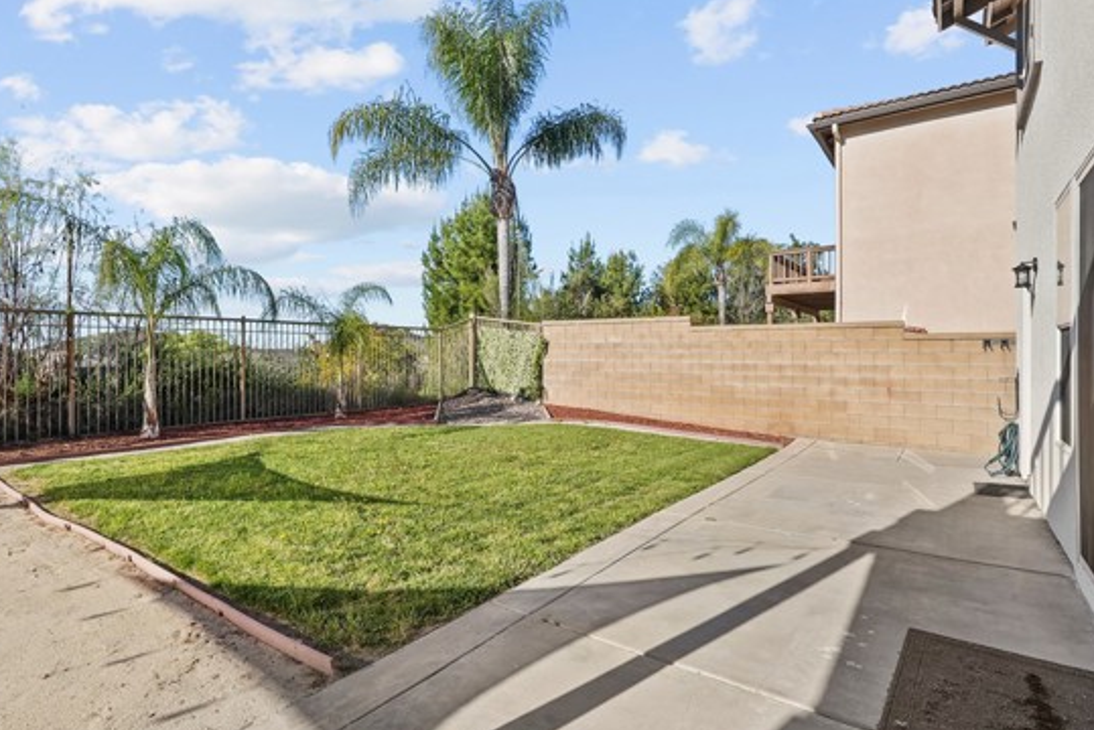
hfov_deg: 86.8
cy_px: 350
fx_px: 578
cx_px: 522
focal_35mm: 19
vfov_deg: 64.6
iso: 100
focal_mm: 16
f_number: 14
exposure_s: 1/15
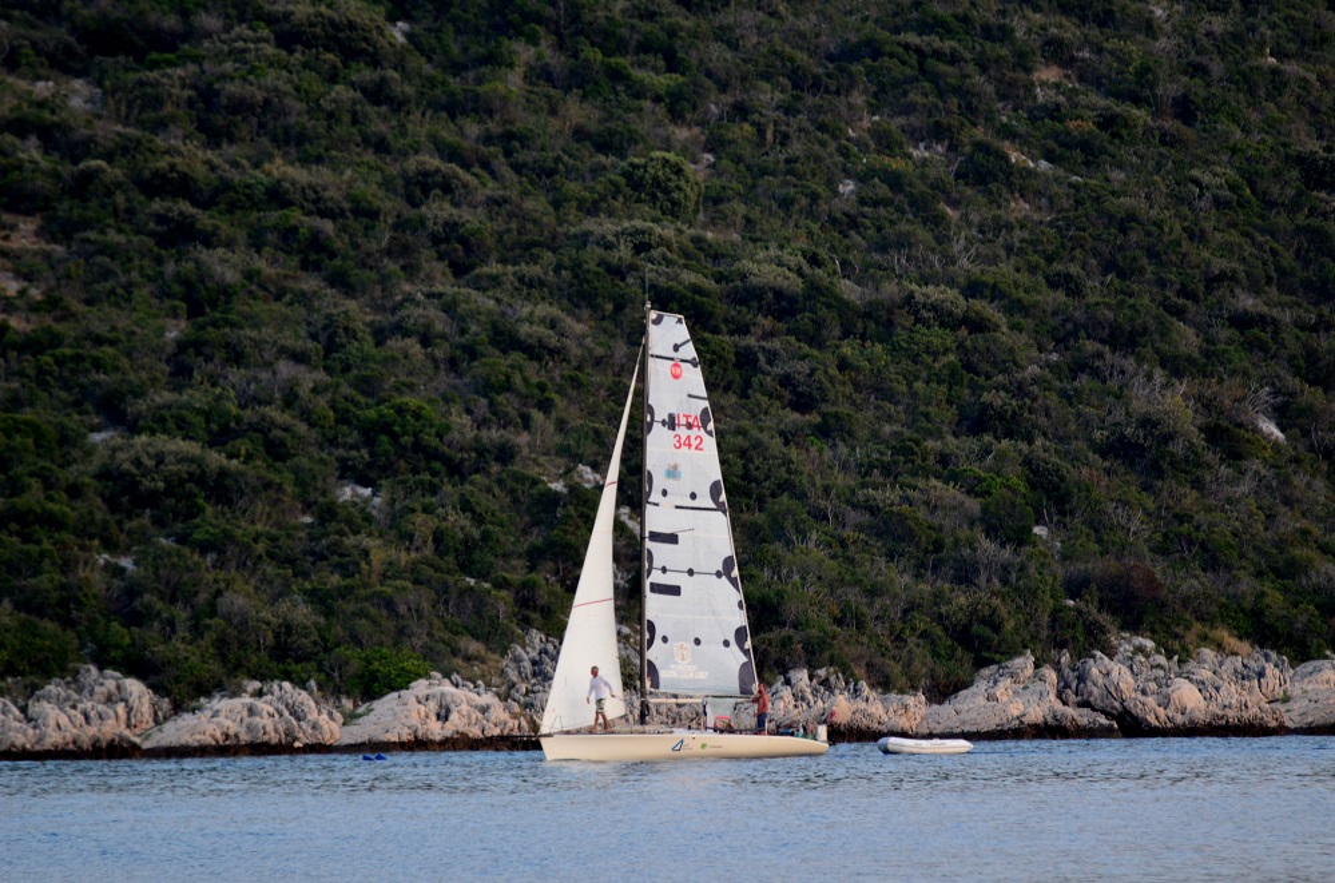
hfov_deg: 4.6
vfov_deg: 3.0
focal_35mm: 450
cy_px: 442
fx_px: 16648
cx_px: 668
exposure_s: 1/50
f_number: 5.6
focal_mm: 300
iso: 400
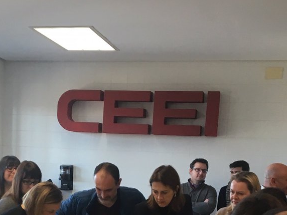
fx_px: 630
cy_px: 232
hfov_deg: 25.3
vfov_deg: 18.7
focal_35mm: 76
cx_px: 69
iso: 40
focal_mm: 4.15
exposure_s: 1/33
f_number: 2.2
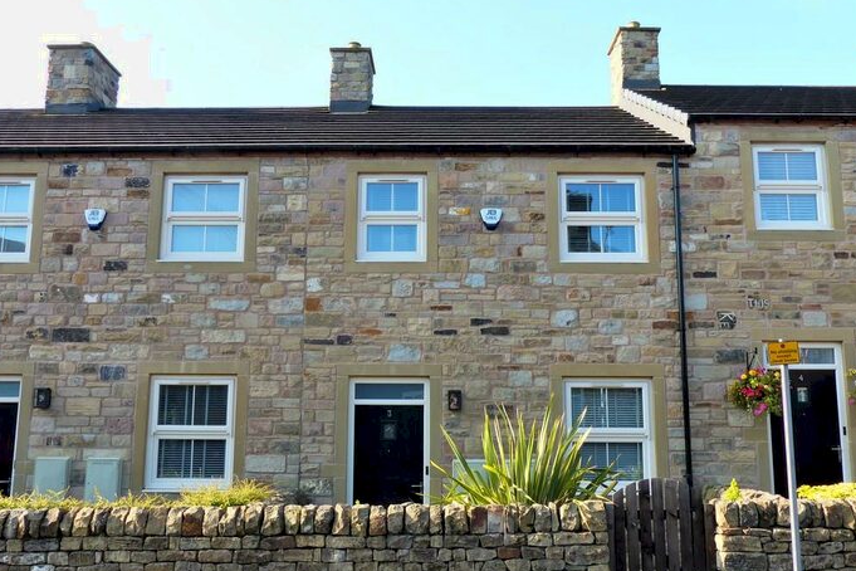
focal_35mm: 31
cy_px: 313
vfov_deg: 42.3
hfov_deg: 60.3
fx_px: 737
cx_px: 427
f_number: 4
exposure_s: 1/200
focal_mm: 5.2
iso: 100
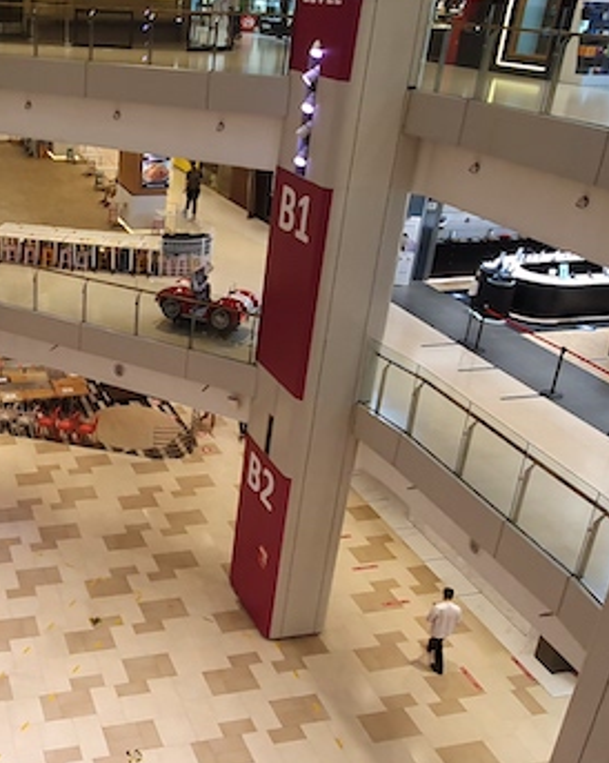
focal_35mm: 37
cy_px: 374
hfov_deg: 37.4
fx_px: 834
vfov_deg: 49.1
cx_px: 58
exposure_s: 1/50
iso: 160
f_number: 2.2
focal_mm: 1.8
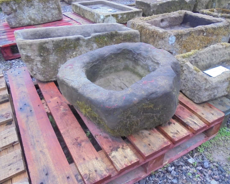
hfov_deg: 62.1
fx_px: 191
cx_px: 125
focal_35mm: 28
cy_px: 94
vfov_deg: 51.5
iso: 320
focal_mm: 4.6
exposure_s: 1/250
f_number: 3.5
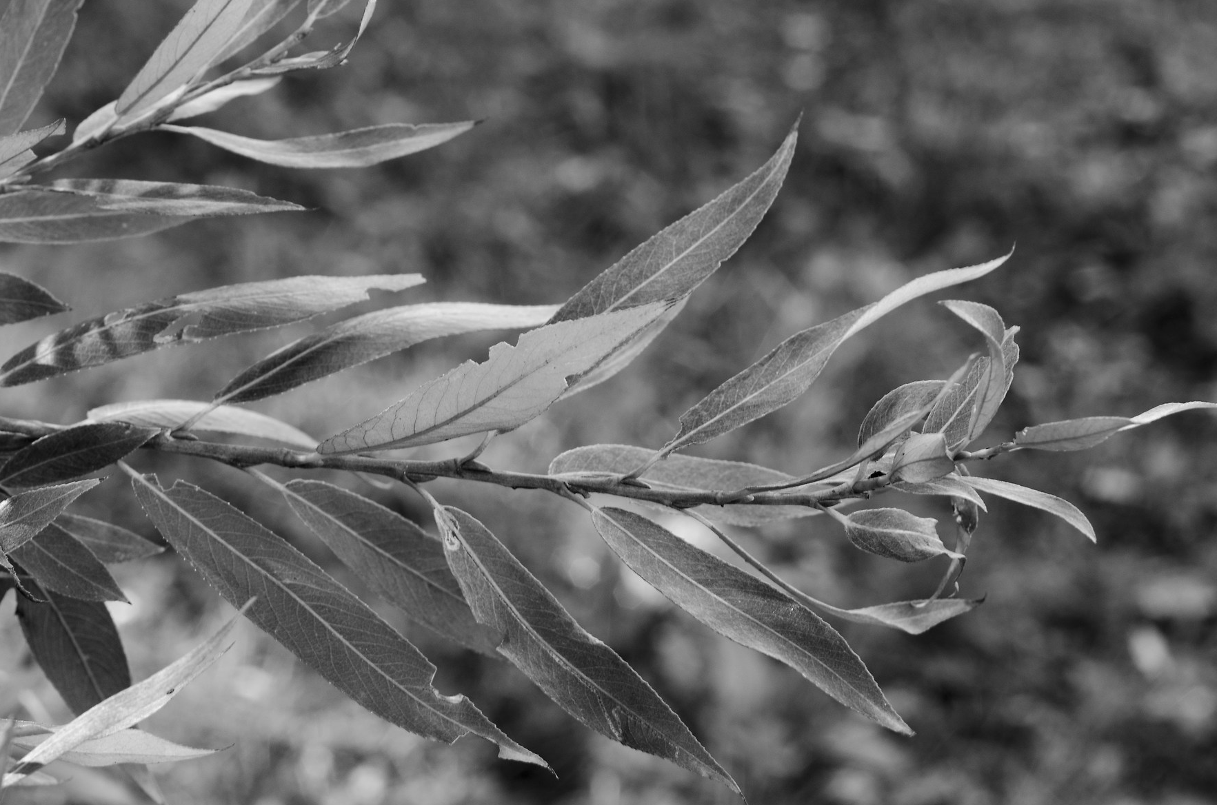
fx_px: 3440
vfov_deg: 13.3
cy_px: 474
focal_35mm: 102
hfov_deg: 20.0
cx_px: 450
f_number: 7.1
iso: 100
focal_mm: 50
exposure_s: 1/25
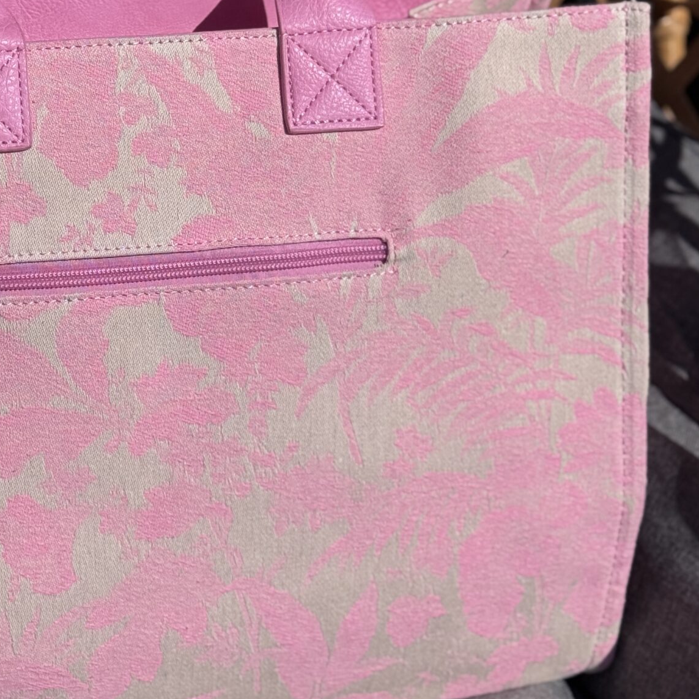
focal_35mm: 95
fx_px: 2170
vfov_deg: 18.3
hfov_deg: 18.1
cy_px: 240
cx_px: 128
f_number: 1.78
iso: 80
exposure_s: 1/15385
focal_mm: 6.76
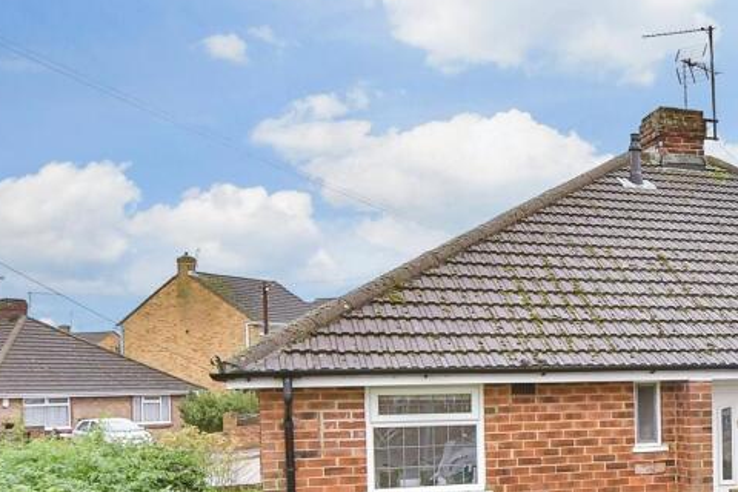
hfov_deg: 47.1
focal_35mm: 32
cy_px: 402
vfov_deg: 39.3
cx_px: 764
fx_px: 656
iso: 640
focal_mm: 10
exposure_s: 1/160
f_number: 6.3
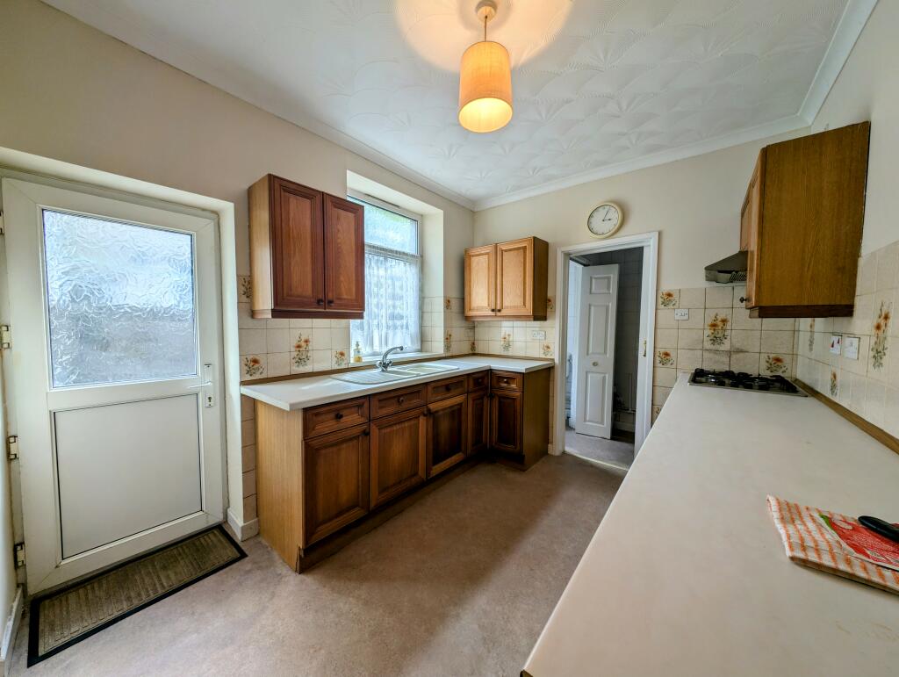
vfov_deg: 94.6
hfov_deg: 110.5
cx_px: 450
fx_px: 312
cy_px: 338
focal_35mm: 12
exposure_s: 1/84.5
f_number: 1.95
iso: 36
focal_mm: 2.23
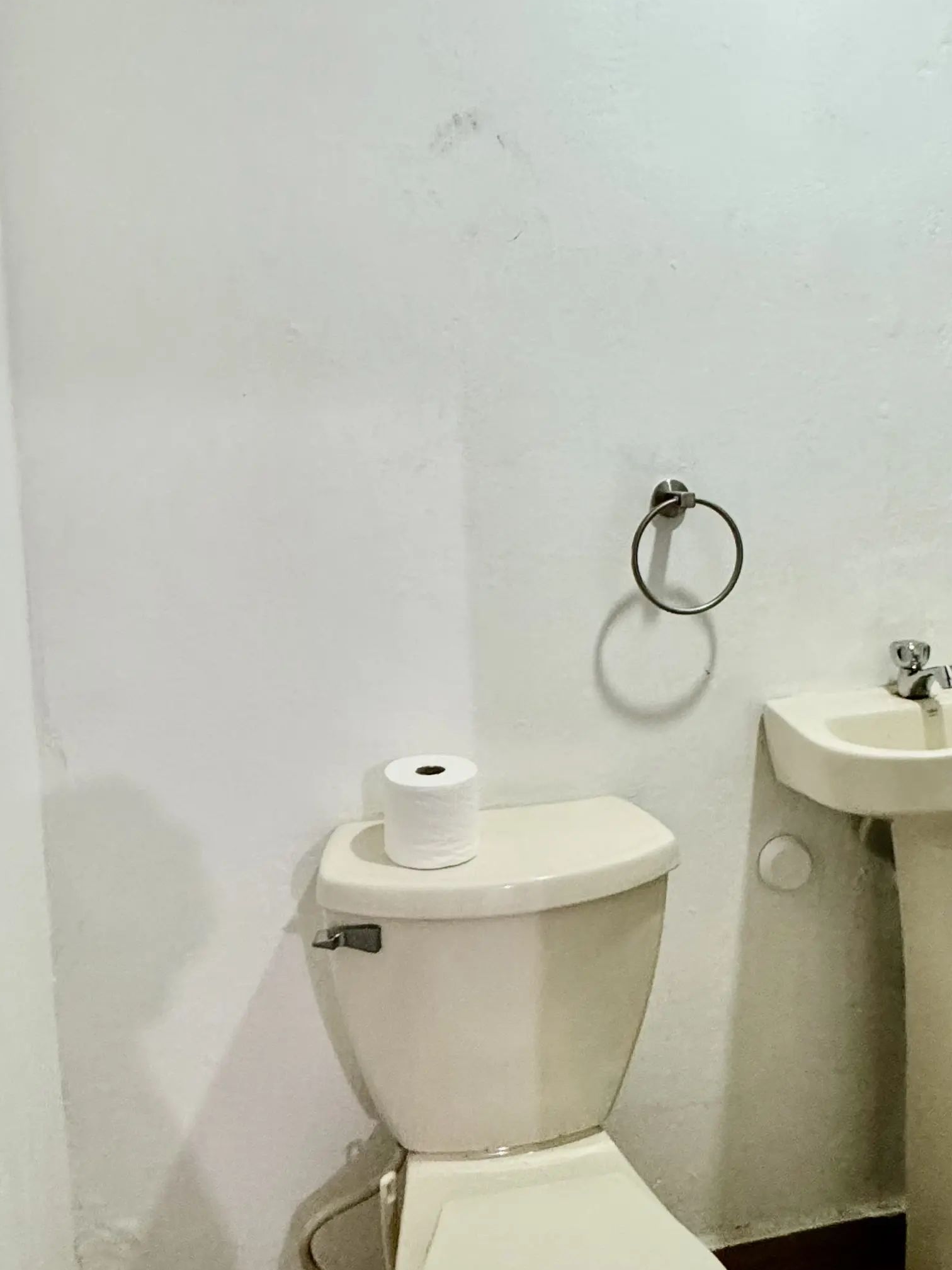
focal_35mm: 28
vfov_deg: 62.8
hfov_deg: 49.7
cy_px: 498
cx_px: 473
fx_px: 1027
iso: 400
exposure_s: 1/60
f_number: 2.2
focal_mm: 2.22
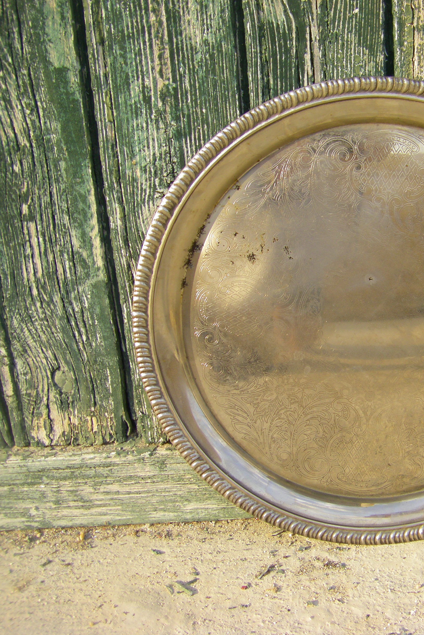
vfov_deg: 37.5
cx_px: 371
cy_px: 319
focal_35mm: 53
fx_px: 936
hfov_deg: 24.9
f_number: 3.5
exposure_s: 1/200
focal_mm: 6.3
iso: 64
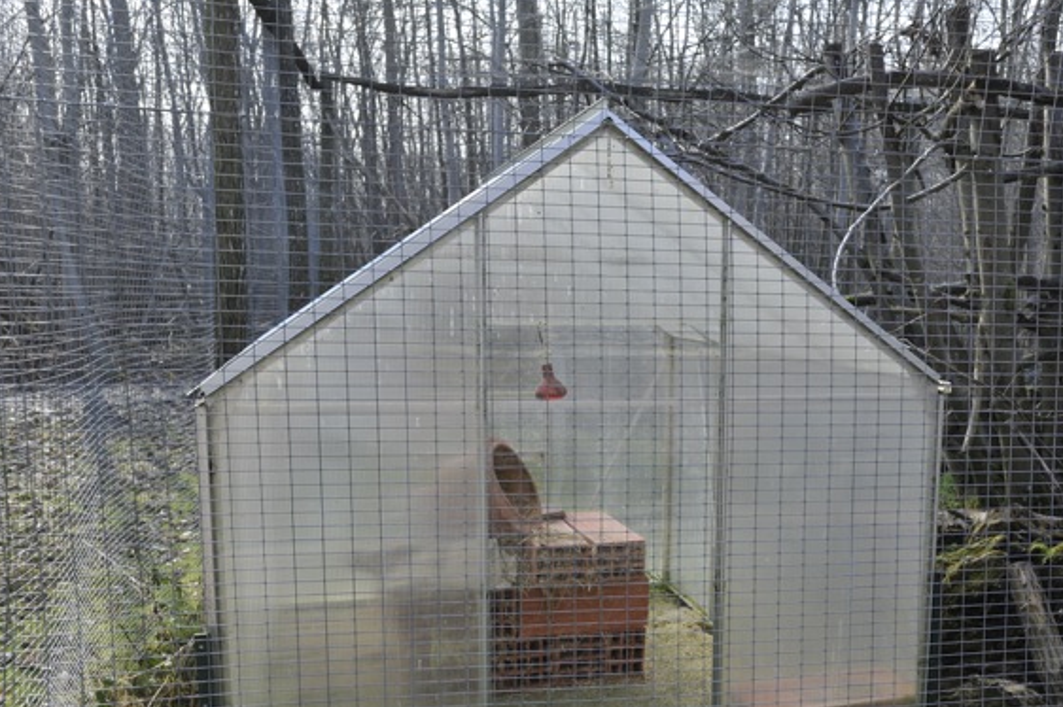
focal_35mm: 37
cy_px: 452
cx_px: 653
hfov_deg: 51.5
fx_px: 1092
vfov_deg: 35.7
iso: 200
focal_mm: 26
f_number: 7.1
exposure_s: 1/200
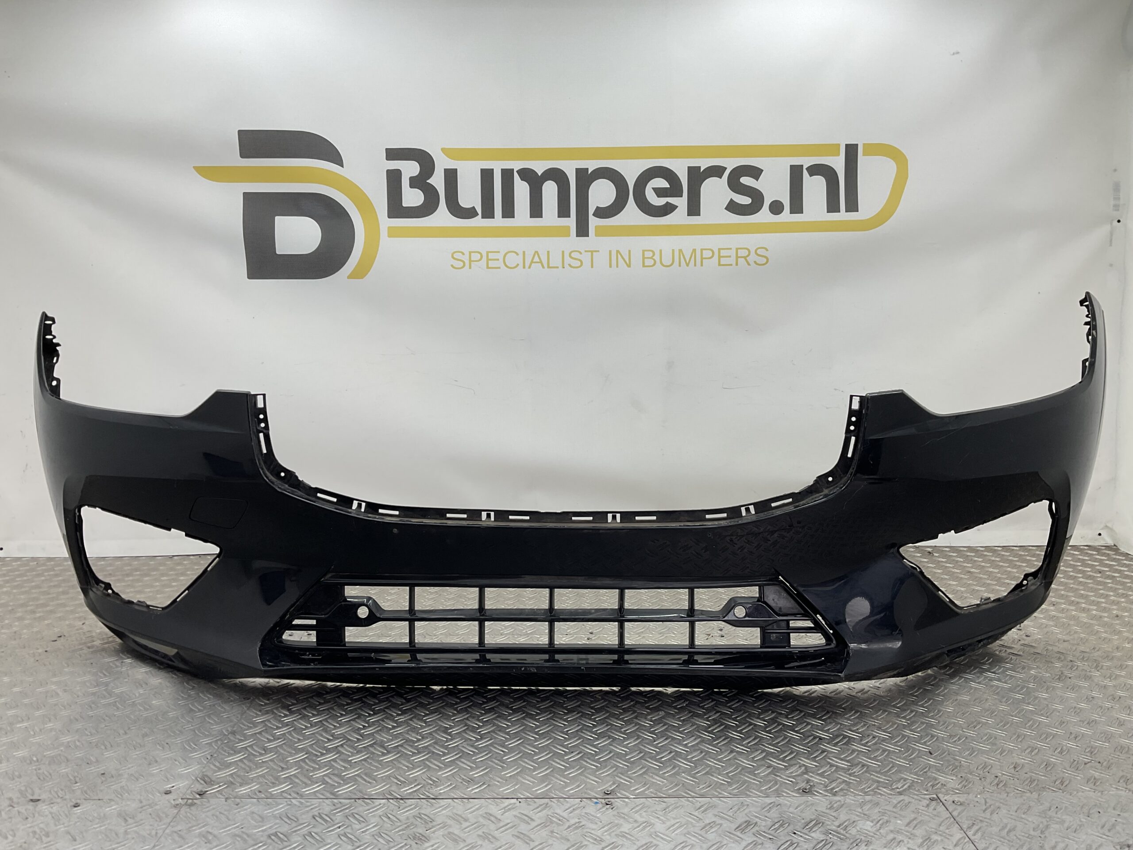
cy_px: 425
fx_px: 949
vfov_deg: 48.2
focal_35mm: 29
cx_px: 566
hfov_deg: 61.7
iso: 16
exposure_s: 1/120
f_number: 1.8
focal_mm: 3
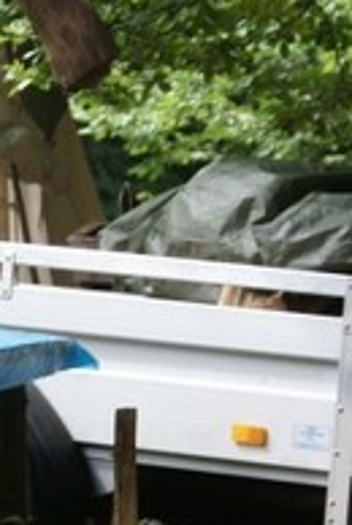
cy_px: 32
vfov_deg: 4.7
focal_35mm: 433
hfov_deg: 3.2
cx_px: -210
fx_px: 6328
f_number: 5.6
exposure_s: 1/125
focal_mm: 70
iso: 125
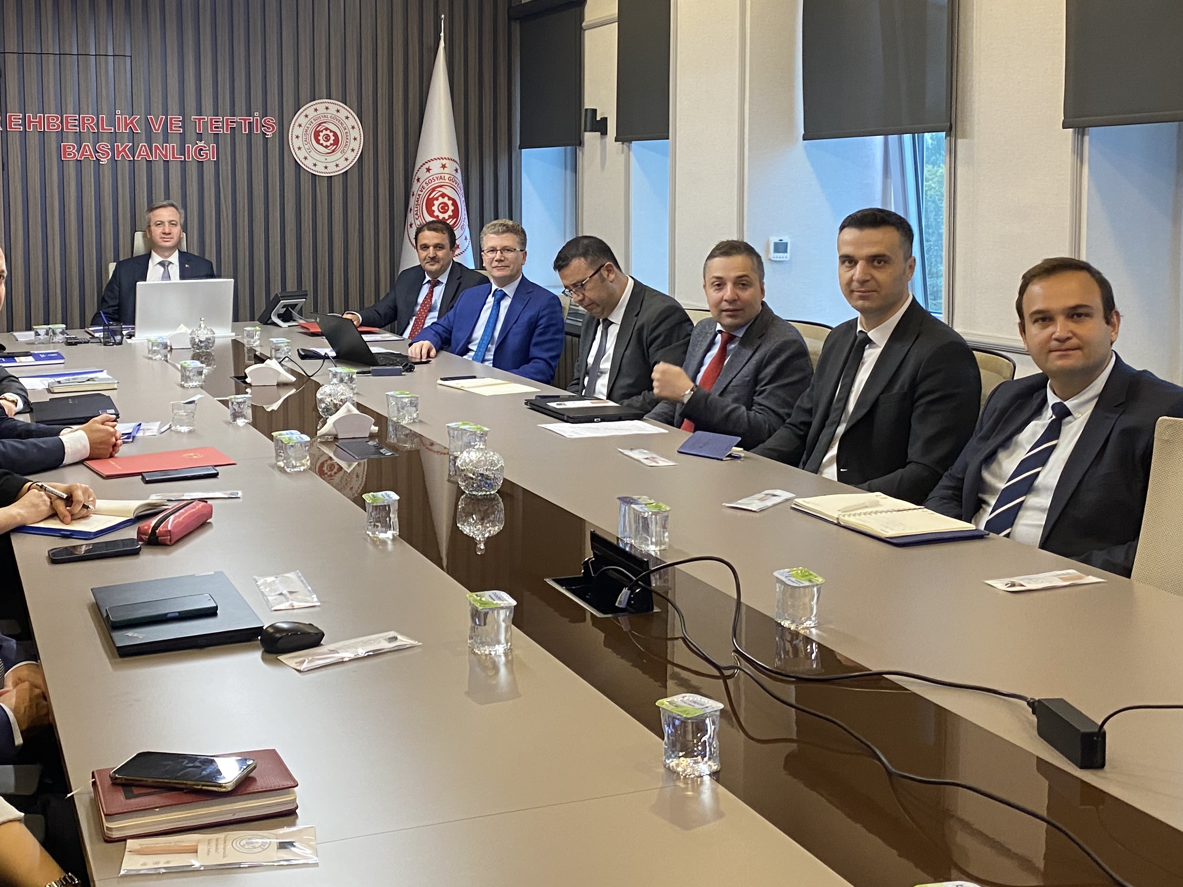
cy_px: 276
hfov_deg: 44.5
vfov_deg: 34.0
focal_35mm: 42
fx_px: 1435
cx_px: 457
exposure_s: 1/60
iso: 200
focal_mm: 4.25
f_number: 1.8
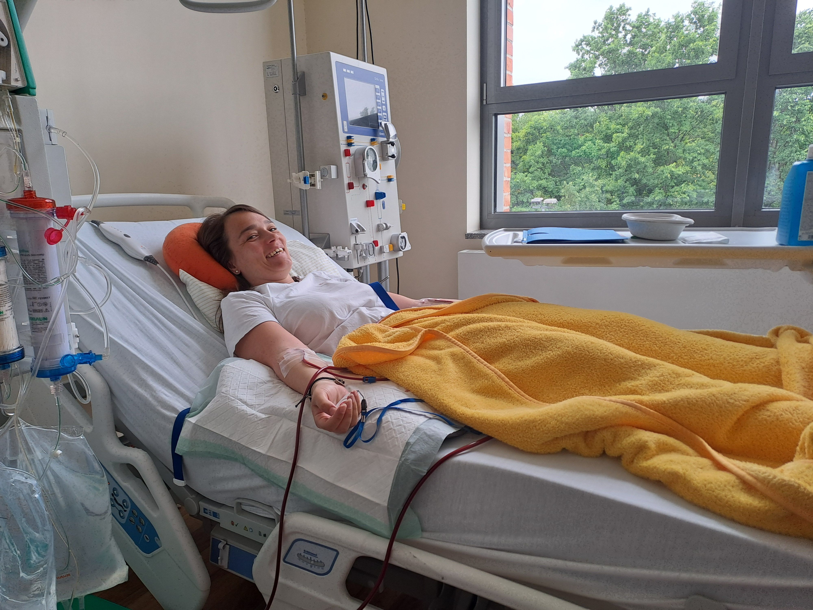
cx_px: 406
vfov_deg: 54.9
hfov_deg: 69.4
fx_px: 587
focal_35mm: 25
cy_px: 305
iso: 40
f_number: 1.8
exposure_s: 1/100
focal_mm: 4.65
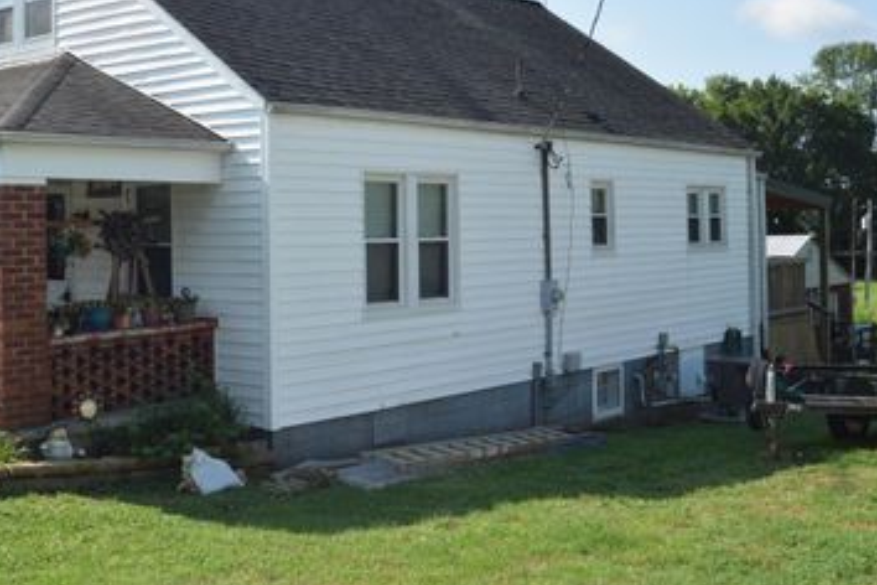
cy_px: 205
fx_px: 1186
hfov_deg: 40.0
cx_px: 275
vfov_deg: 27.5
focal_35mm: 49
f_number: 10
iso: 100
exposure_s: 1/200
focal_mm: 23
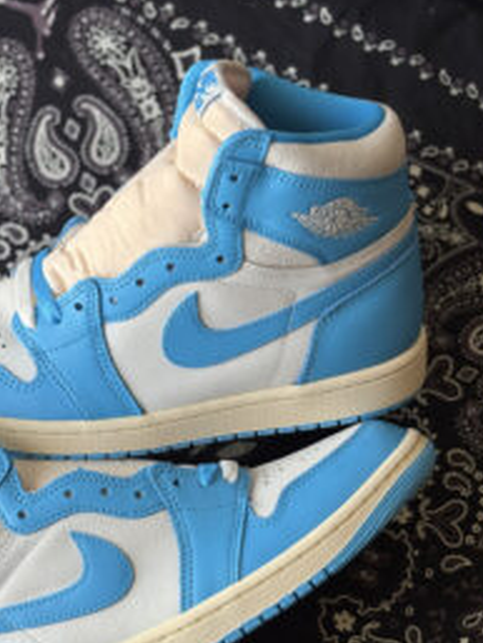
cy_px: 428
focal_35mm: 81
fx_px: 1506
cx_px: 133
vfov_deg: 24.0
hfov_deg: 18.1
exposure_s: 1/395
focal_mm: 5.96
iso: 32
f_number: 1.6
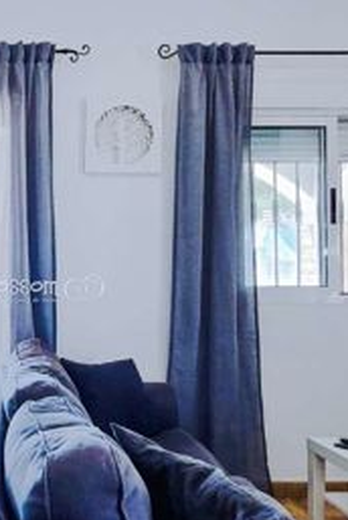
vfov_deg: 51.7
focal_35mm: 37
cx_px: 5
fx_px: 535
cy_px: 287
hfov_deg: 33.2
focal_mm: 2.2
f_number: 2.2
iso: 50
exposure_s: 1/101
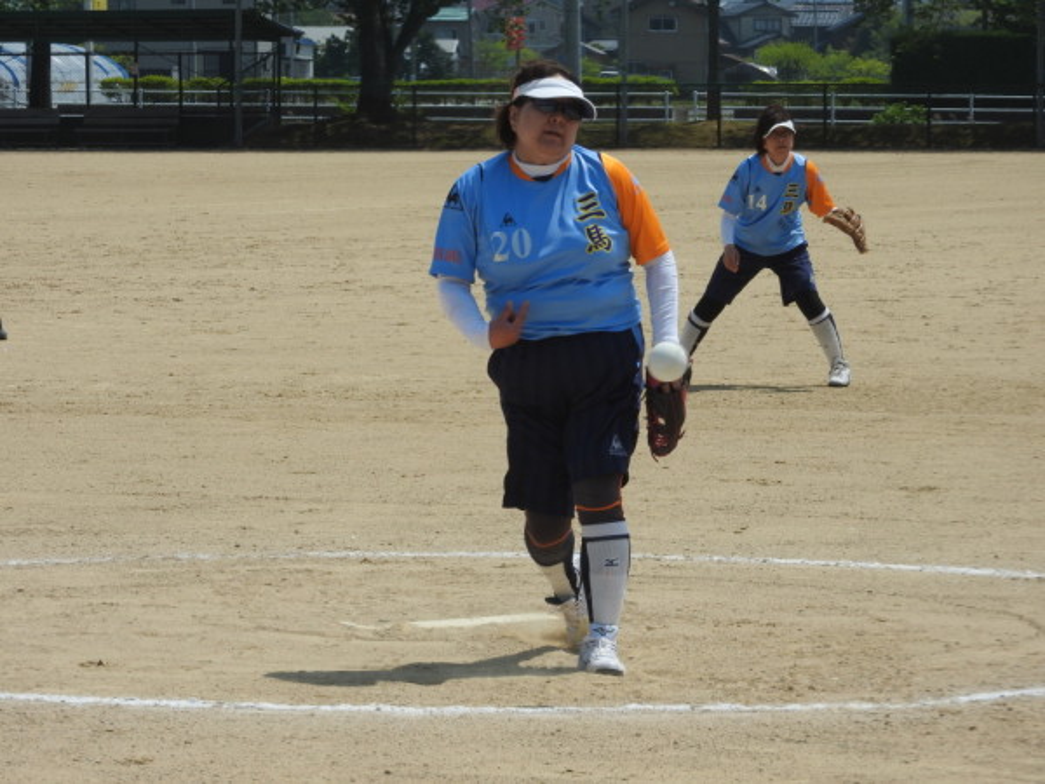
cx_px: 522
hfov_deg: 9.0
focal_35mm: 220
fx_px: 6641
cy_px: 392
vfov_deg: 6.8
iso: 100
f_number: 5.3
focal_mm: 39.4
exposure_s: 1/1000
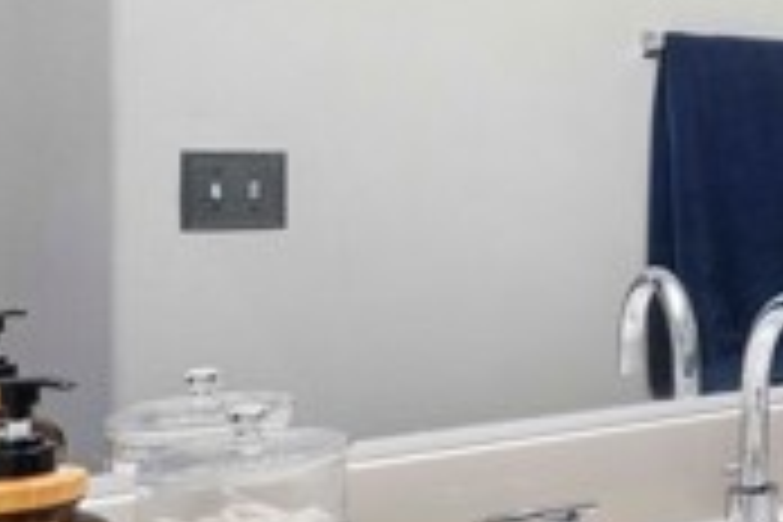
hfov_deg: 22.3
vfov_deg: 22.8
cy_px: 135
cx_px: 1368
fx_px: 1283
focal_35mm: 59
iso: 320
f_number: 9
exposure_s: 1/2
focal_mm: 16
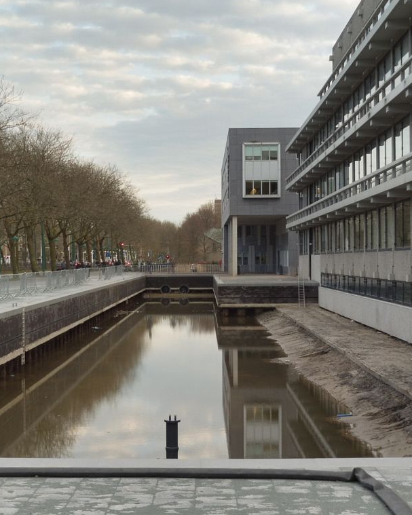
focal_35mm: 67
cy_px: 257
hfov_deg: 22.8
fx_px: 1021
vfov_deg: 28.3
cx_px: 156
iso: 100
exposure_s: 1/80
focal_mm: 9
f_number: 4.4
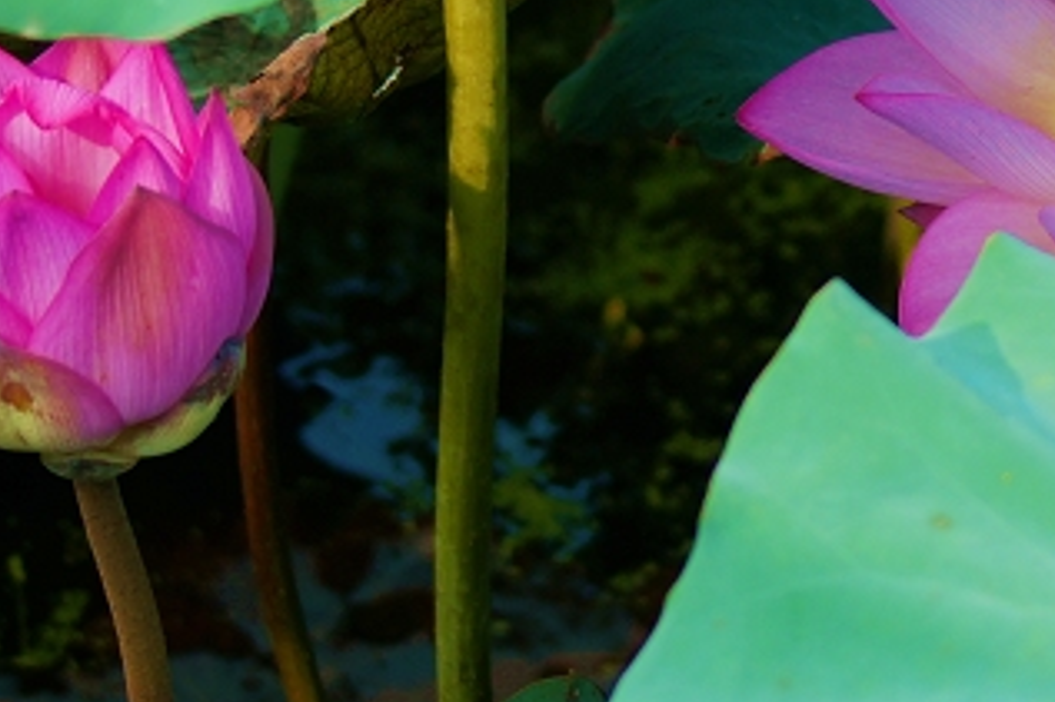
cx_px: 1098
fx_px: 8326
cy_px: 80
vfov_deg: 4.8
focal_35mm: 284
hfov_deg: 7.2
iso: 200
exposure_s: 1/500
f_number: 5
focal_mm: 75
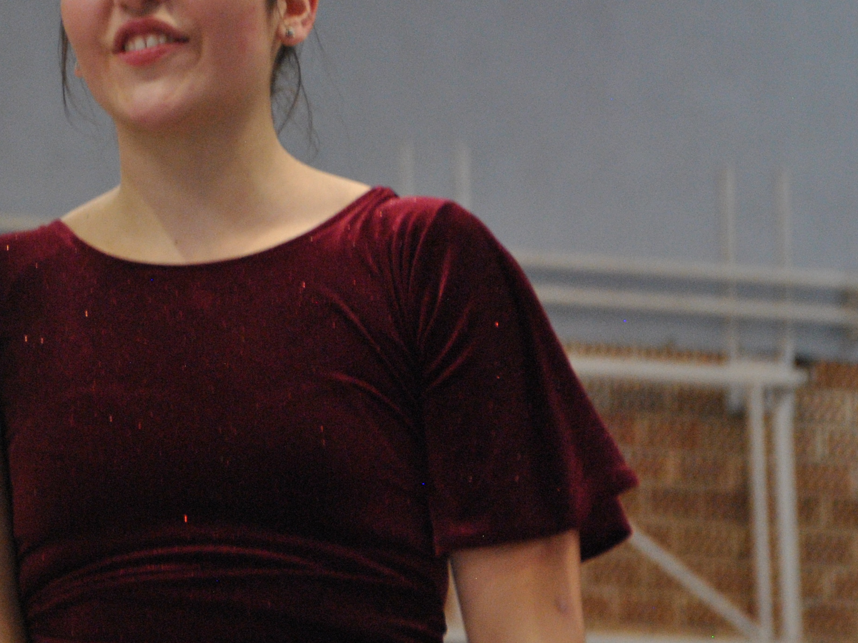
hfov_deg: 6.4
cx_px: 65
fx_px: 7684
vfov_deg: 4.8
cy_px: 64
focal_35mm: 310
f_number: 5.6
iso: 800
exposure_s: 1/60
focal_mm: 102
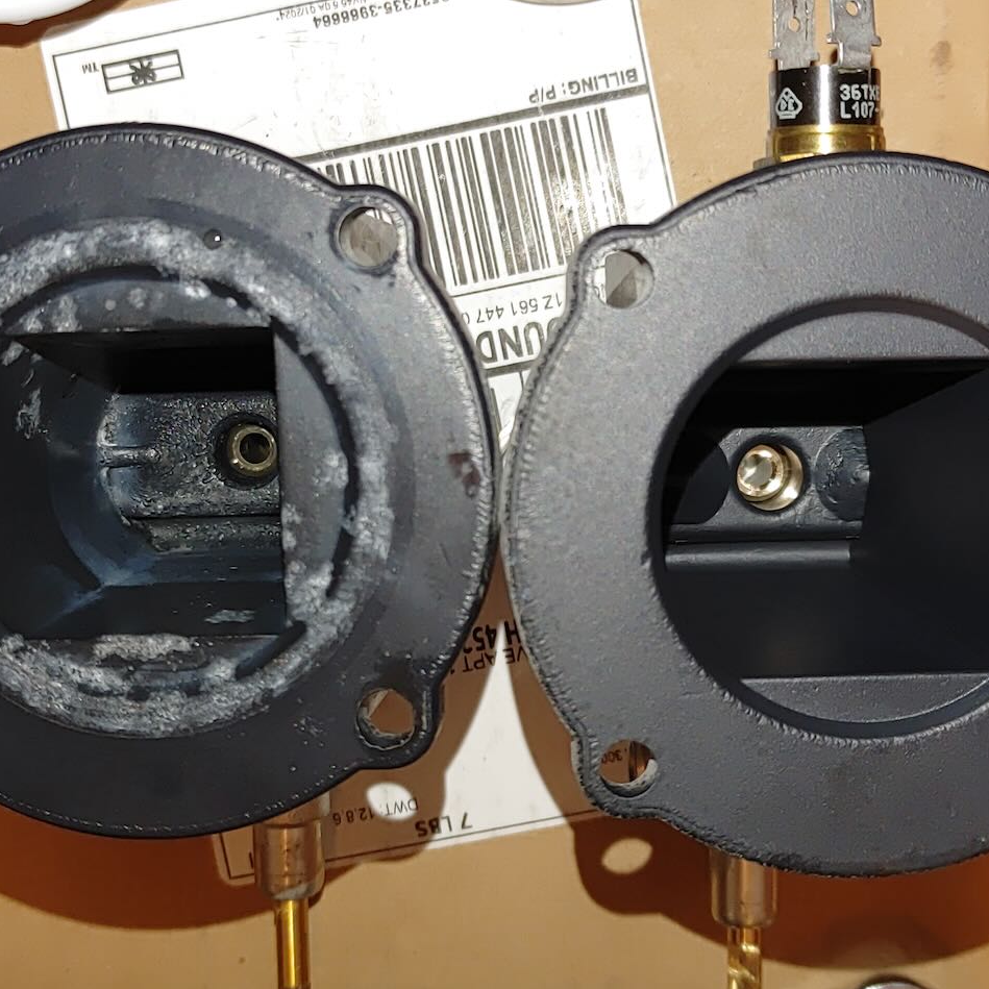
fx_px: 2004
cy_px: 499
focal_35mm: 62
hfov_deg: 27.7
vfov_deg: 27.7
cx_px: 529
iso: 50
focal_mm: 5.58
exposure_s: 1/40
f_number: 1.8
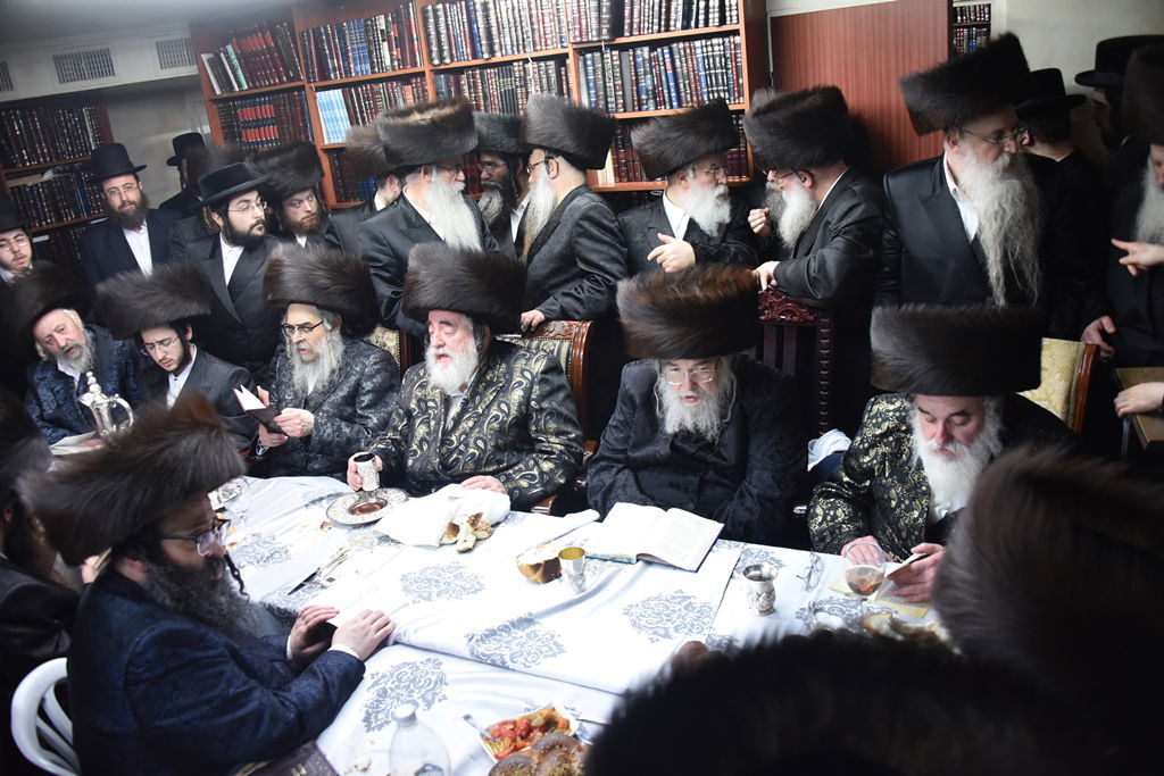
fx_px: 905
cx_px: 582
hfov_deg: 65.5
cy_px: 388
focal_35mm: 28
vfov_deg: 46.4
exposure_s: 1/160
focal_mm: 28
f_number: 4.5
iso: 2500
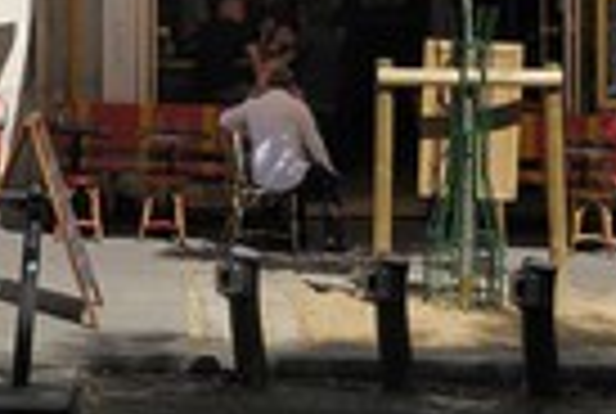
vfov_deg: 12.5
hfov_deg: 18.9
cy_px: -99
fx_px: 1835
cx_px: 112
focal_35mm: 107
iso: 200
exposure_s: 1/200
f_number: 11
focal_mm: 35
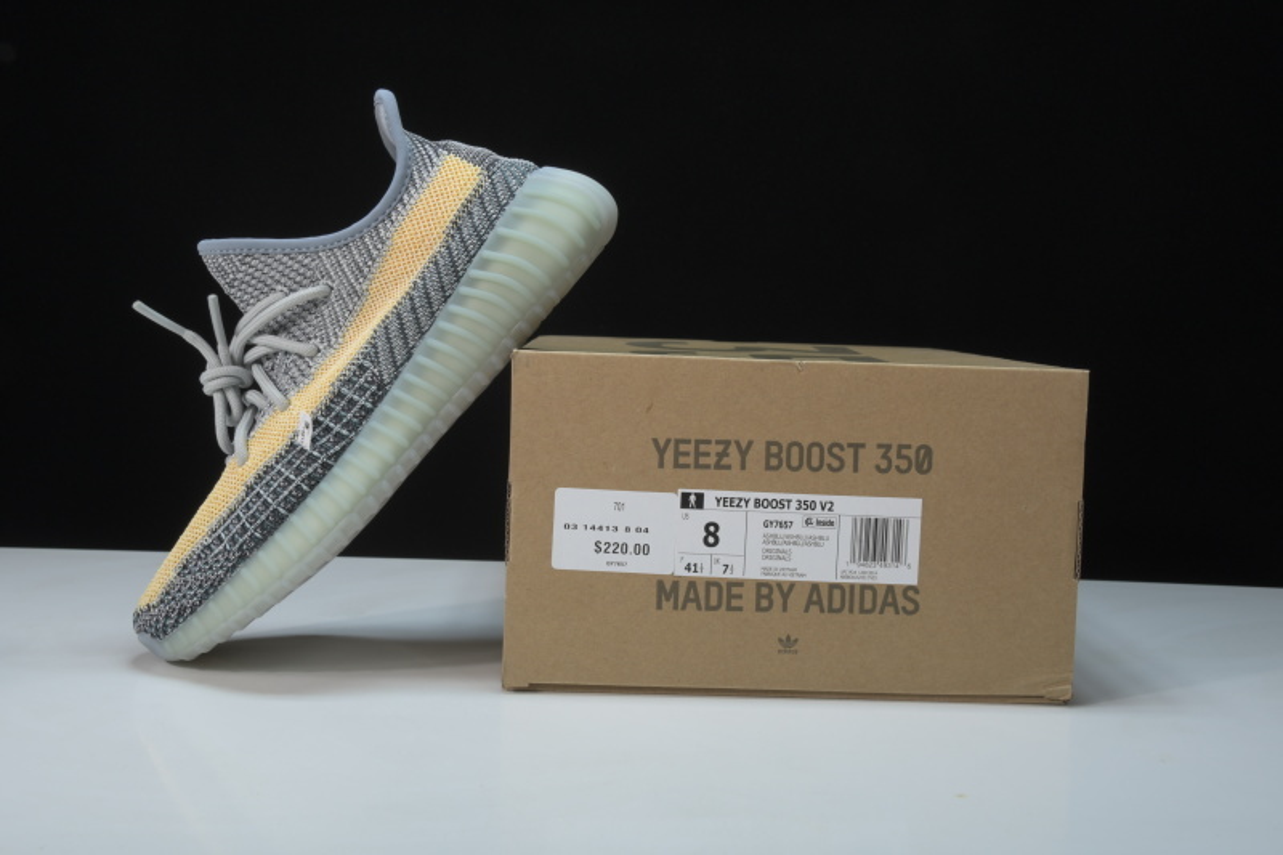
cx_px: 642
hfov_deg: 42.8
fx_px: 1639
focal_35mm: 46
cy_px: 428
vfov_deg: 29.2
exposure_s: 1/250
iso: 200
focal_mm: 31
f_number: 13
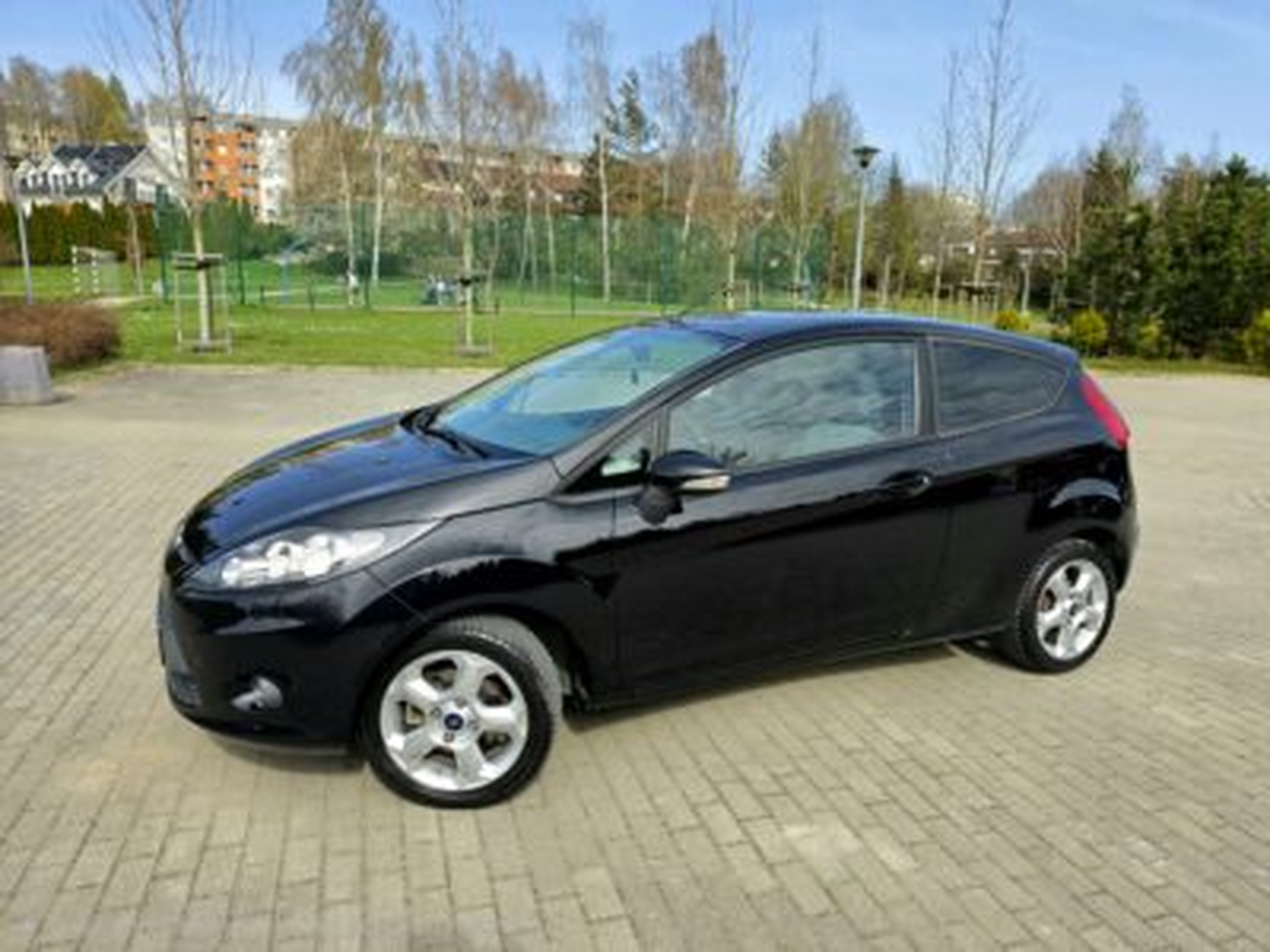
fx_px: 844
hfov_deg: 73.9
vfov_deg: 58.9
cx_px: 635
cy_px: 476
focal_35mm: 23
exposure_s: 1/5000
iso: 64
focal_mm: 6.5
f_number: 1.4
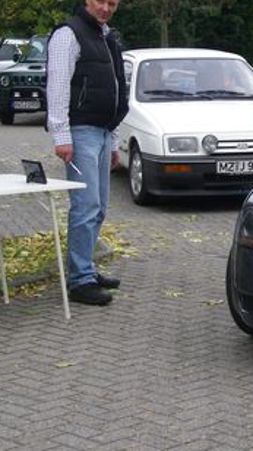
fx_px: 1242
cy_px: 158
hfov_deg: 11.3
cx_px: 336
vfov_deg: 20.5
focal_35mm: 104
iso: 64
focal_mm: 8.1
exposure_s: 1/160
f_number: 3.5
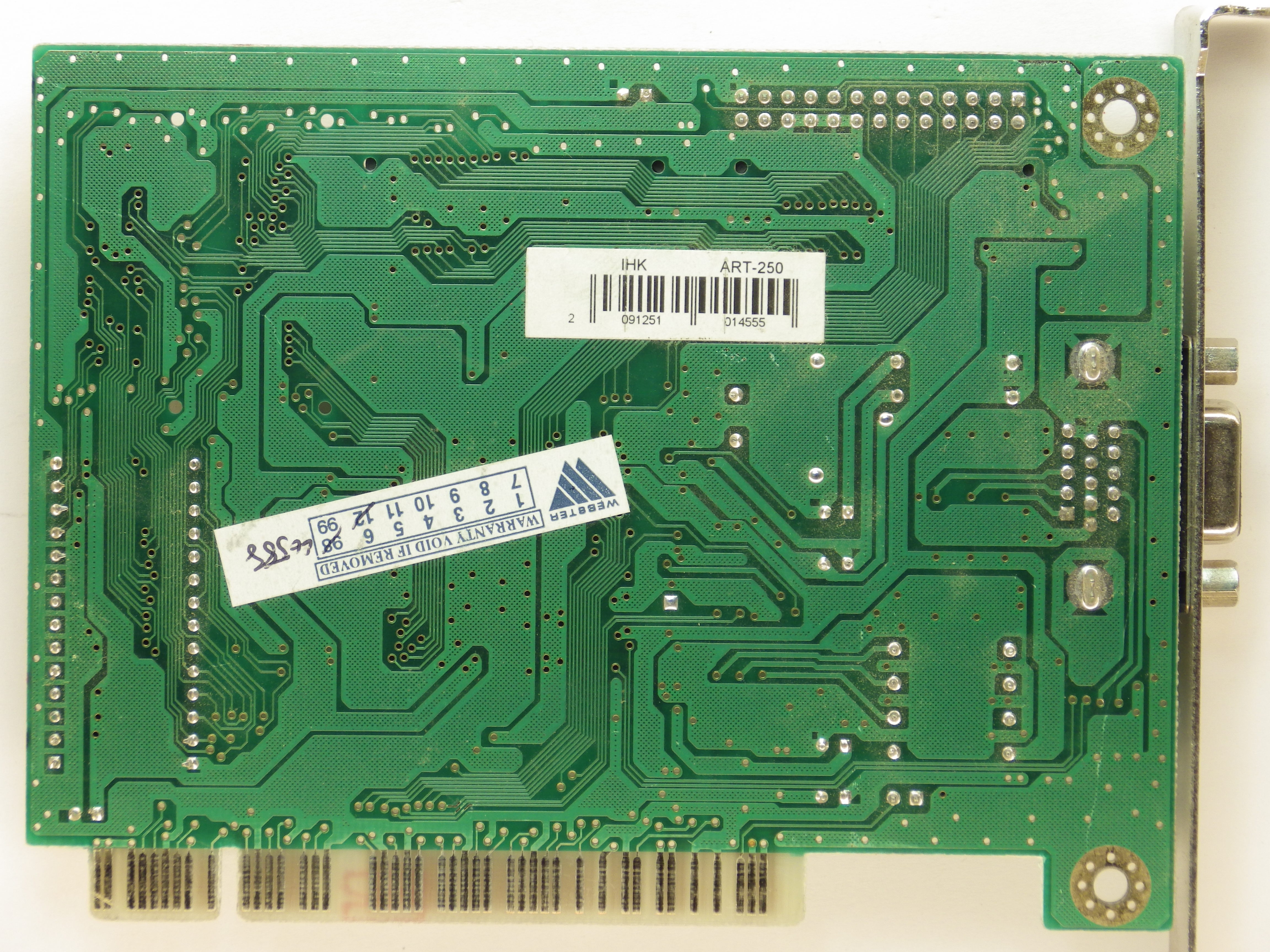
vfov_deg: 6.8
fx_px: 7998
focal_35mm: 218
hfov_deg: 9.1
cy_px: 476
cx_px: 635
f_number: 5.5
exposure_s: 1/125
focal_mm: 39.1
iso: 100
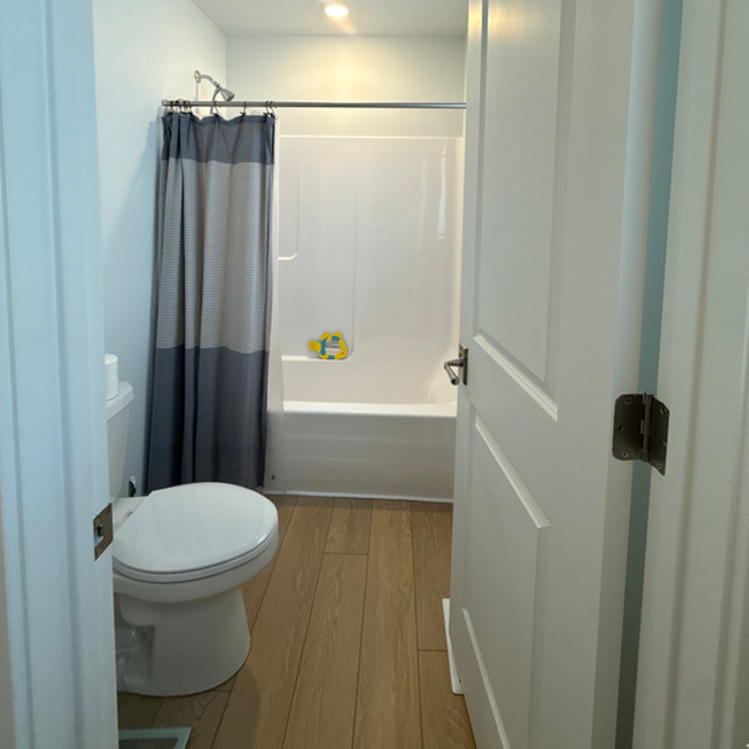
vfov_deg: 80.9
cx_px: 382
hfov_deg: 84.0
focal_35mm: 17
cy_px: 245
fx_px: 416
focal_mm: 2.22
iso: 125
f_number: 2.2
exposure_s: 1/120
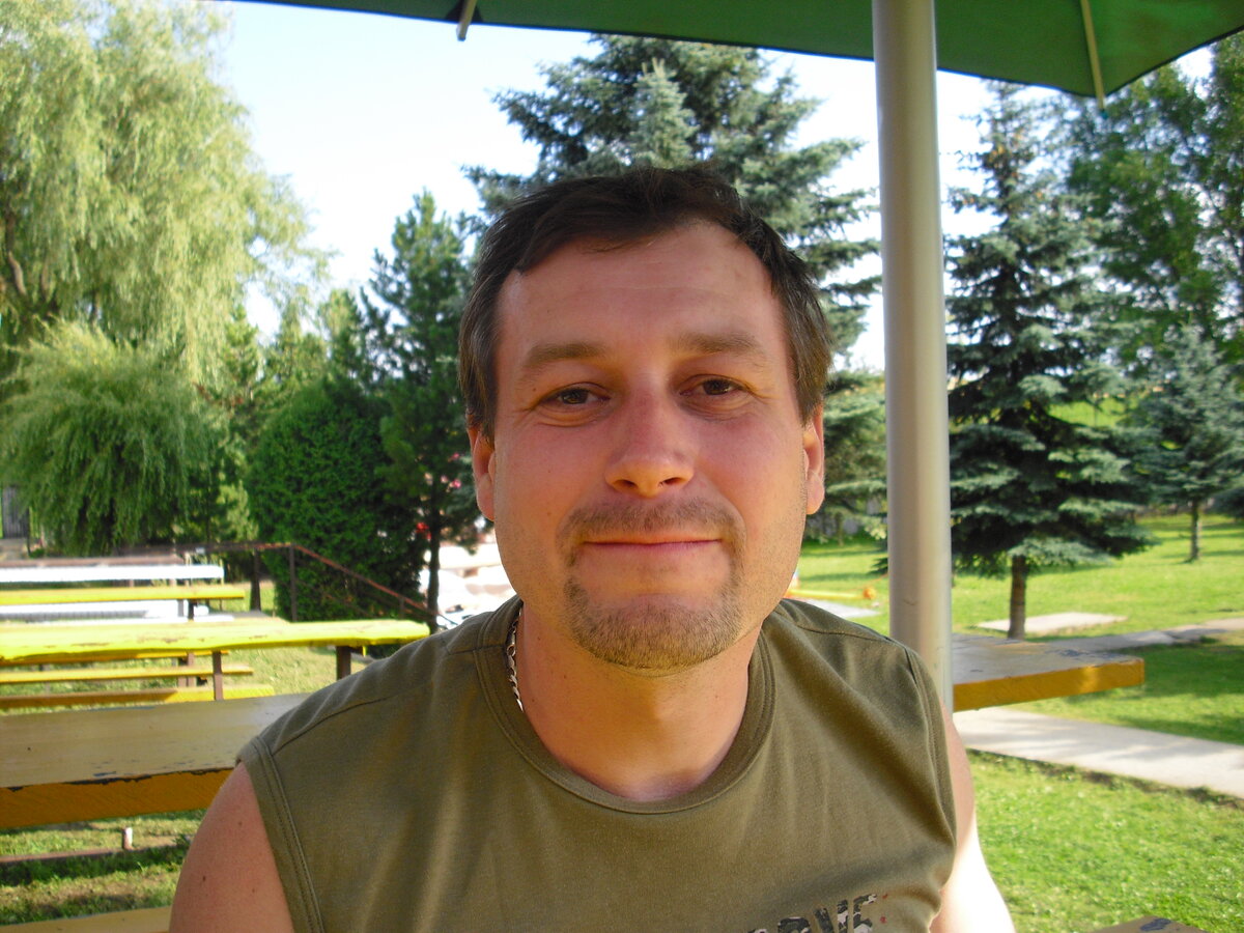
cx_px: 622
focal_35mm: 38
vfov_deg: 37.7
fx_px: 1366
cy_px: 466
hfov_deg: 49.0
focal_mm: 6.2
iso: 100
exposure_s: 1/80
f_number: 5.6
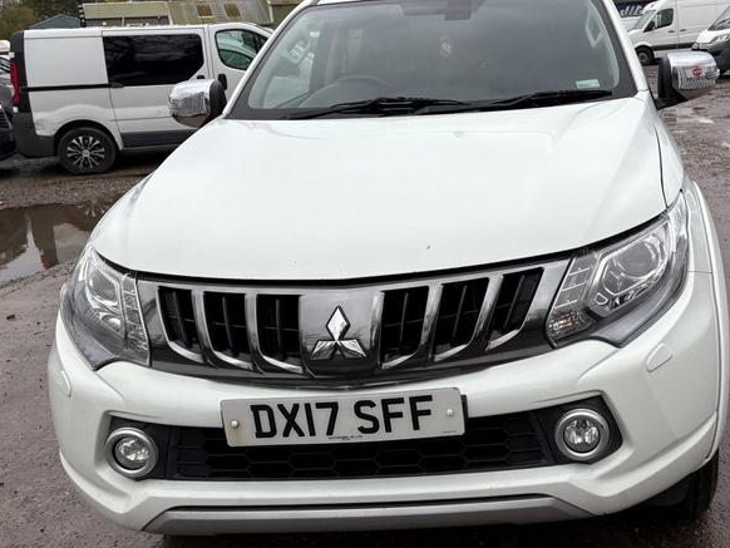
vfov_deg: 35.8
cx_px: 537
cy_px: 209
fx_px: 844
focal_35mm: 40
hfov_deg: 45.4
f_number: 1.6
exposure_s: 1/850
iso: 50
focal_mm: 5.96
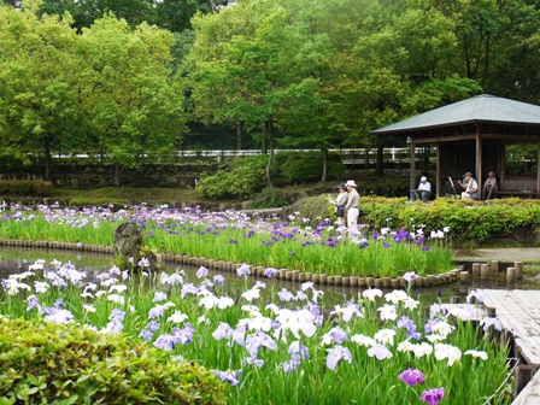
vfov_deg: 36.0
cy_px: 202
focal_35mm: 40
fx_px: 624
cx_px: 270
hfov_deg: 46.8
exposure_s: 1/60
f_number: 4.4
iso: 100
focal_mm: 20
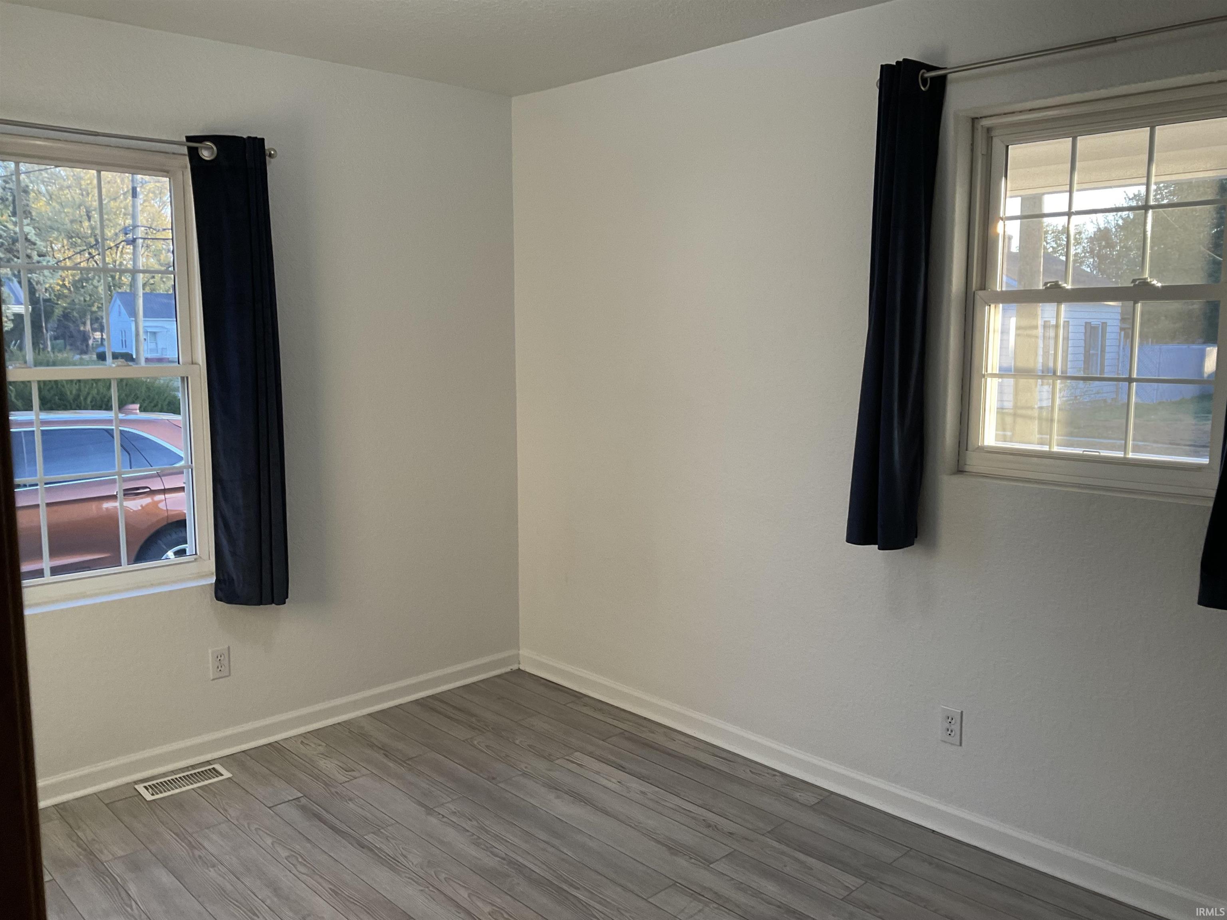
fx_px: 1028
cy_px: 460
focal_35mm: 29
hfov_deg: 61.7
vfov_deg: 48.2
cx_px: 614
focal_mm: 3
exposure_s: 1/120
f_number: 1.8
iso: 64
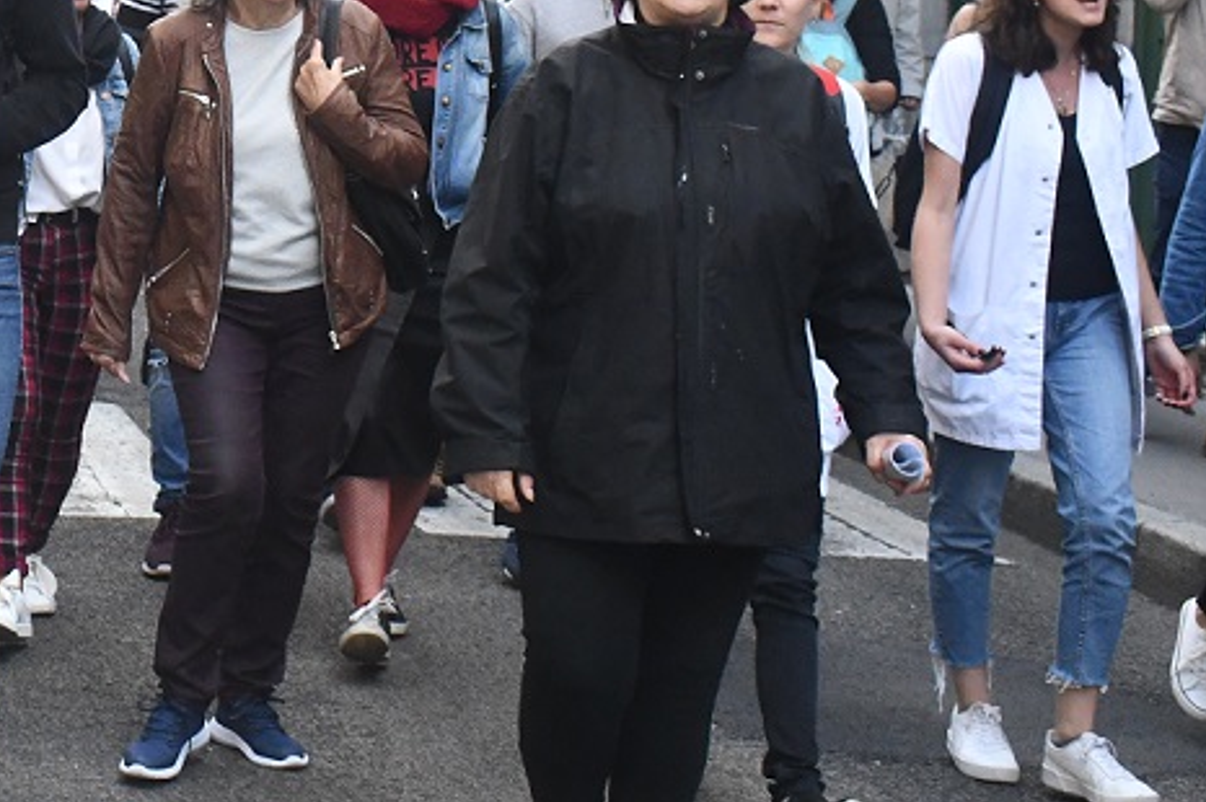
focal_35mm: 98
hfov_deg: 20.1
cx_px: -47
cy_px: -49
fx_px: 3281
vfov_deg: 13.7
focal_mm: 26
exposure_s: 1/400
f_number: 10
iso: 2500
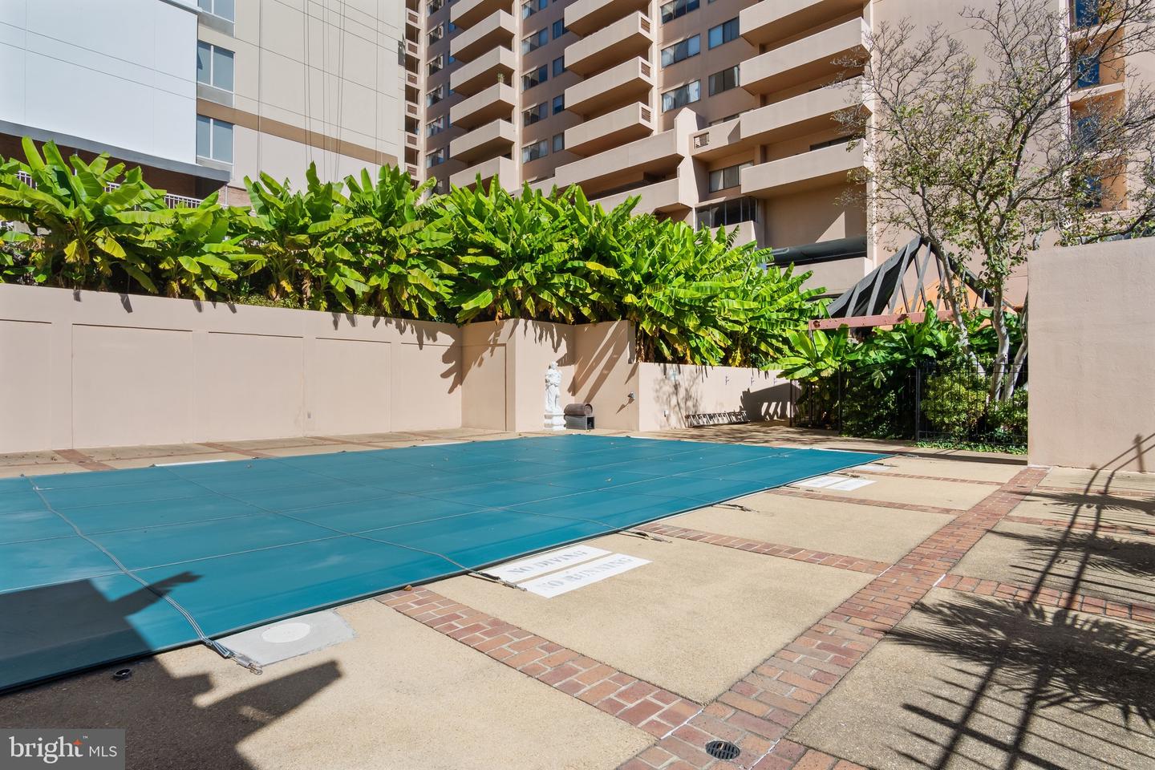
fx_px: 577
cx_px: 578
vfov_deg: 67.4
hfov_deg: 90.0
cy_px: 385
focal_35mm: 18
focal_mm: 12
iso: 200
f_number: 9
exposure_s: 1/500
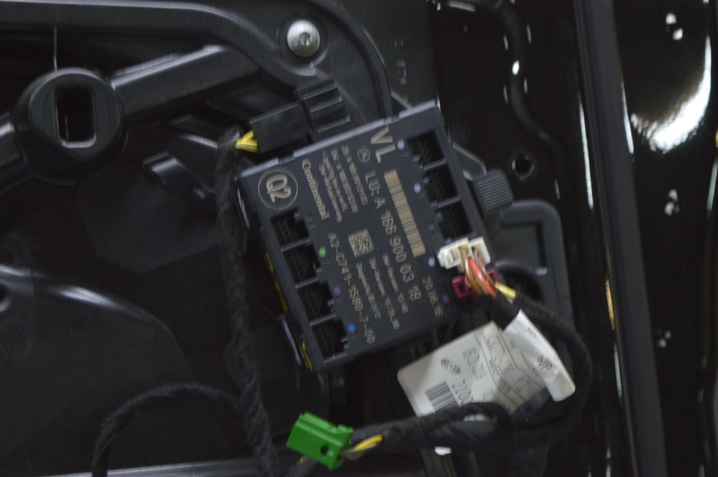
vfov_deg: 16.5
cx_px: 359
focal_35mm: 82
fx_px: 1644
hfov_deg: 24.6
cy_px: 238
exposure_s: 1/20
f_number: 5.6
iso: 400
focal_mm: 55
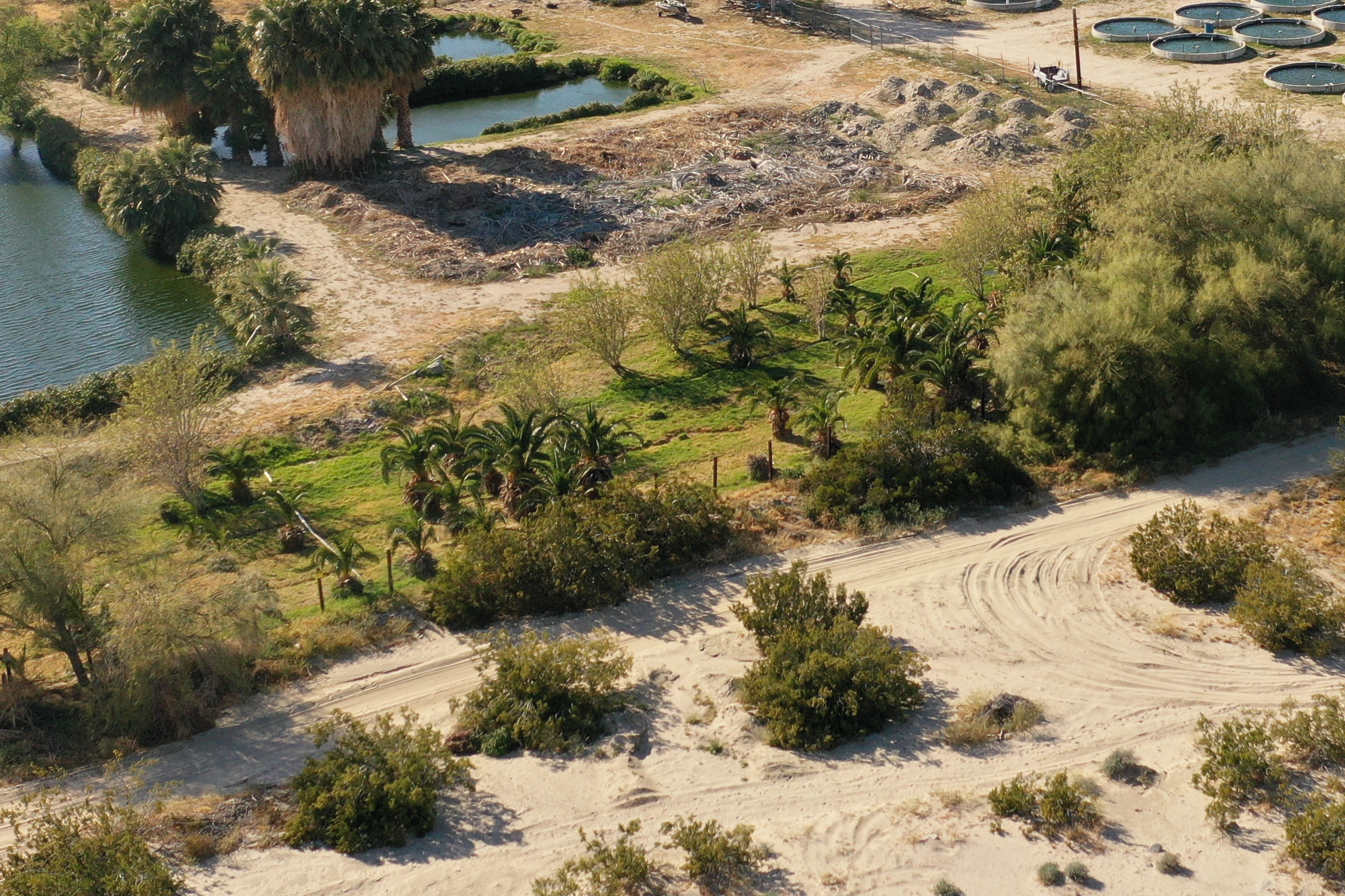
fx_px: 2428
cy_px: 189
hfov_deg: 30.6
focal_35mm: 65
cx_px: 962
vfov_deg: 20.7
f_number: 3.5
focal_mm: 10.26
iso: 200
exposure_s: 1/60
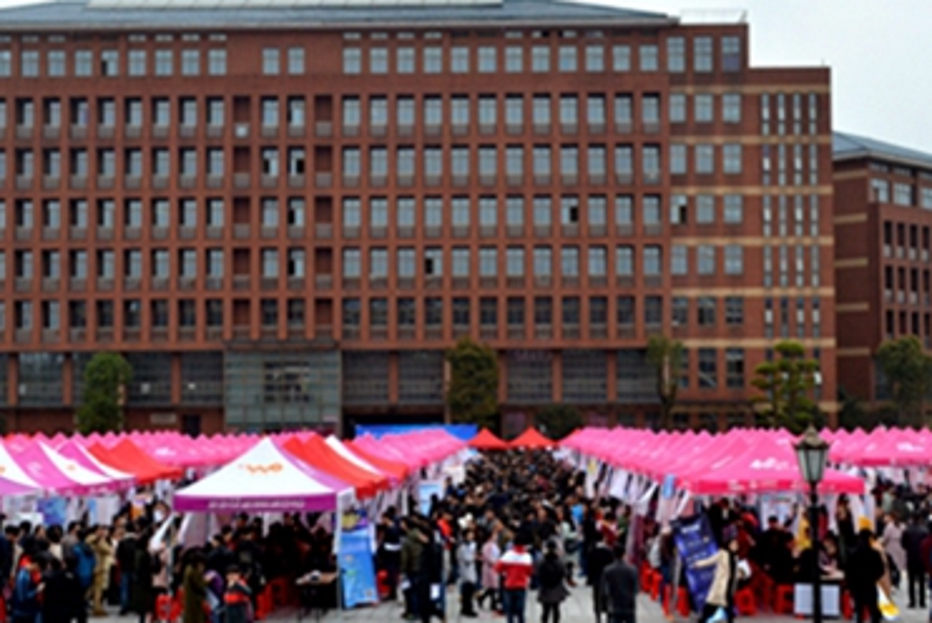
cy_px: 309
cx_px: 462
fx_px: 1632
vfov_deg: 21.6
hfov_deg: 31.9
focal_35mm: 63
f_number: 13
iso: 1000
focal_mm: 26
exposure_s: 1/640
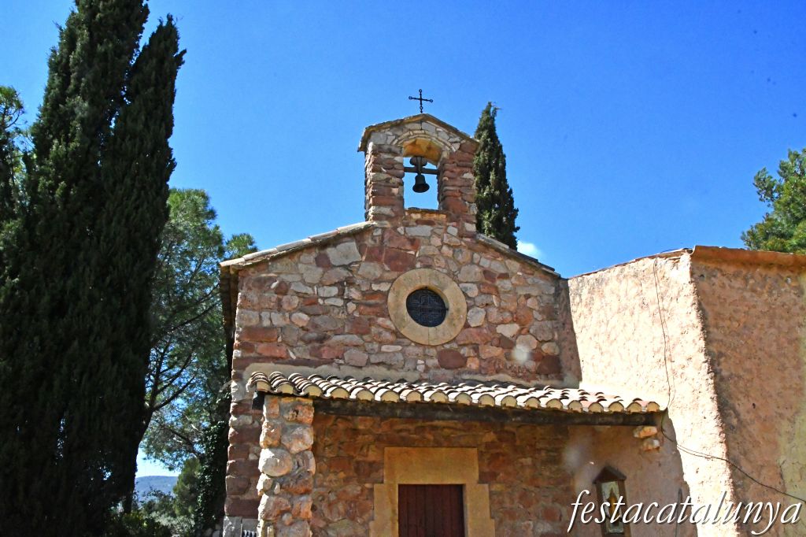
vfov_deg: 47.9
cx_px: 403
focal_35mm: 27
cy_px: 268
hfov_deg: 67.4
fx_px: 604
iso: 6400
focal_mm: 18
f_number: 22
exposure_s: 1/2500
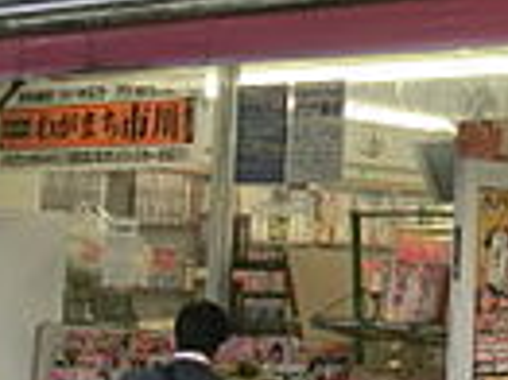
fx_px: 1613
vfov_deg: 13.3
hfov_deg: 17.4
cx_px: 531
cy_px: 23
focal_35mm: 110
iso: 80
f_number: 3
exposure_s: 1/125
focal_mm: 4.24
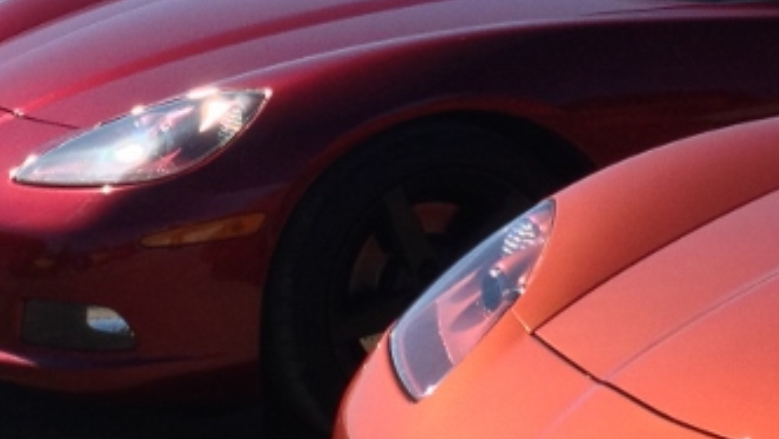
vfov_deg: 8.2
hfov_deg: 14.6
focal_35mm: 147
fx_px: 3037
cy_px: 7
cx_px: 188
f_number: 2.4
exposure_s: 1/2045
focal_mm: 4.28
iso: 50
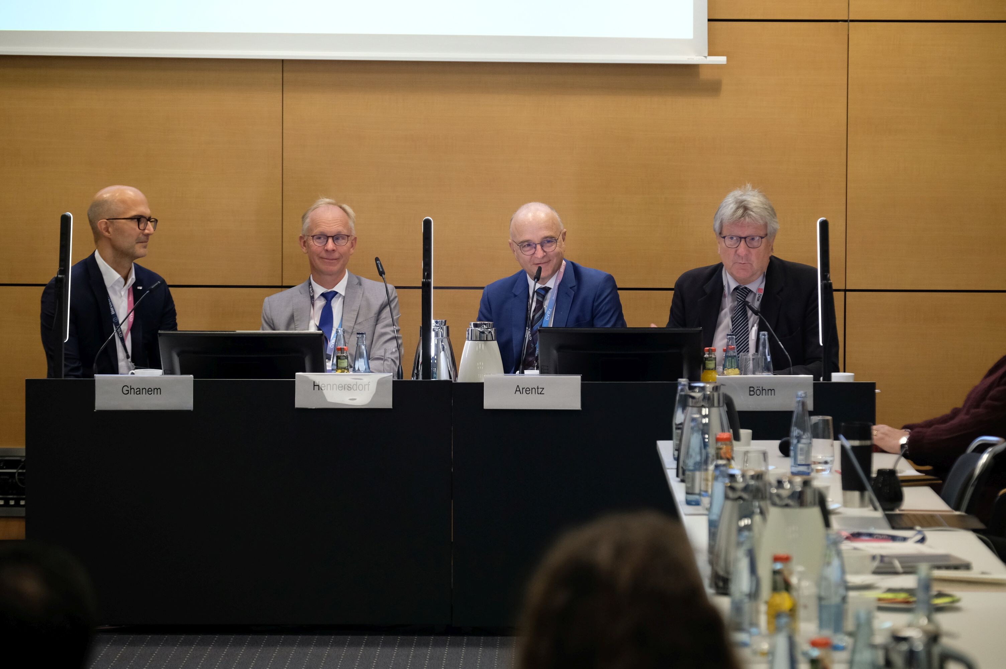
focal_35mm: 166
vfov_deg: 8.3
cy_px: 334
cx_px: 503
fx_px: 4635
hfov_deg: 12.4
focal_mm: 110.6
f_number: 4
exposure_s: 1/125
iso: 1600
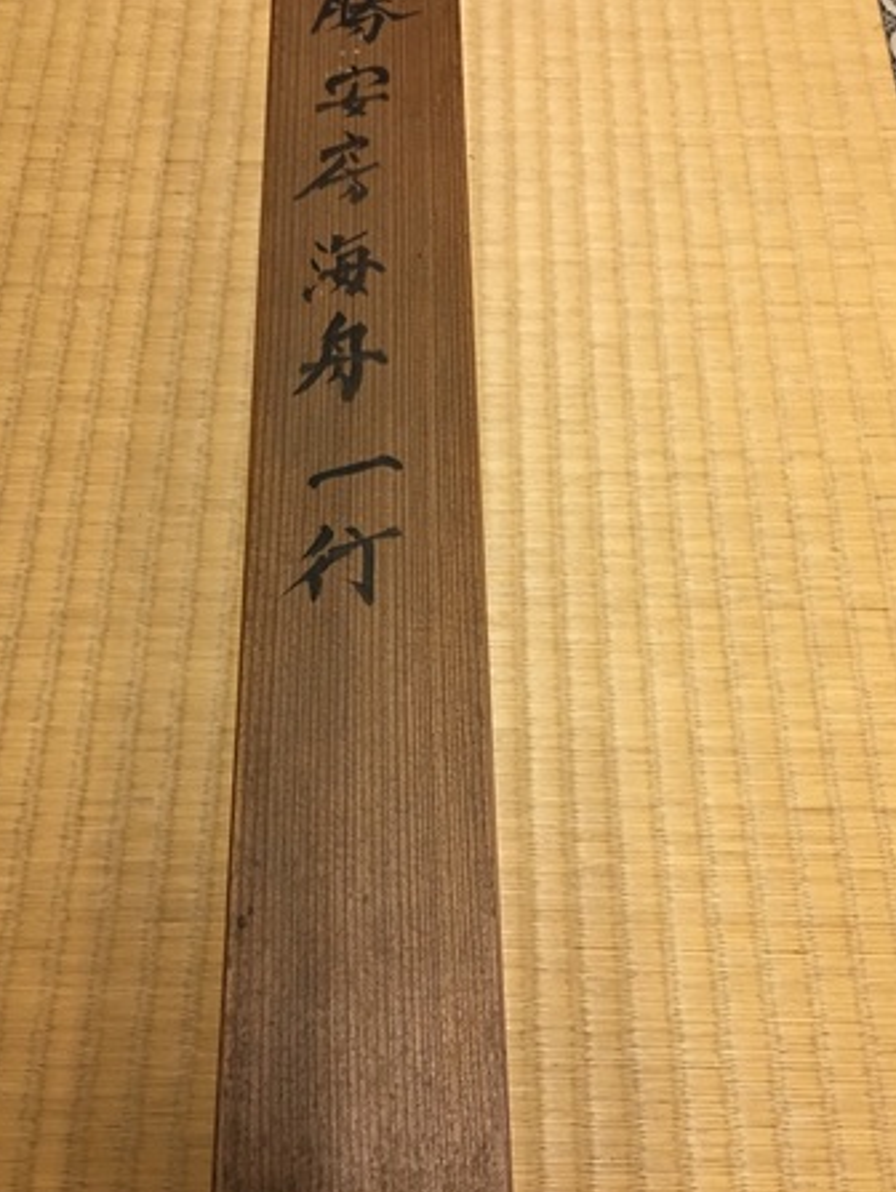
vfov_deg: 52.6
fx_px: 1206
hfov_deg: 40.7
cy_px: 587
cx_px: 415
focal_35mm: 35
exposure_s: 1/15
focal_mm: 4.15
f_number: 2.2
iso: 80
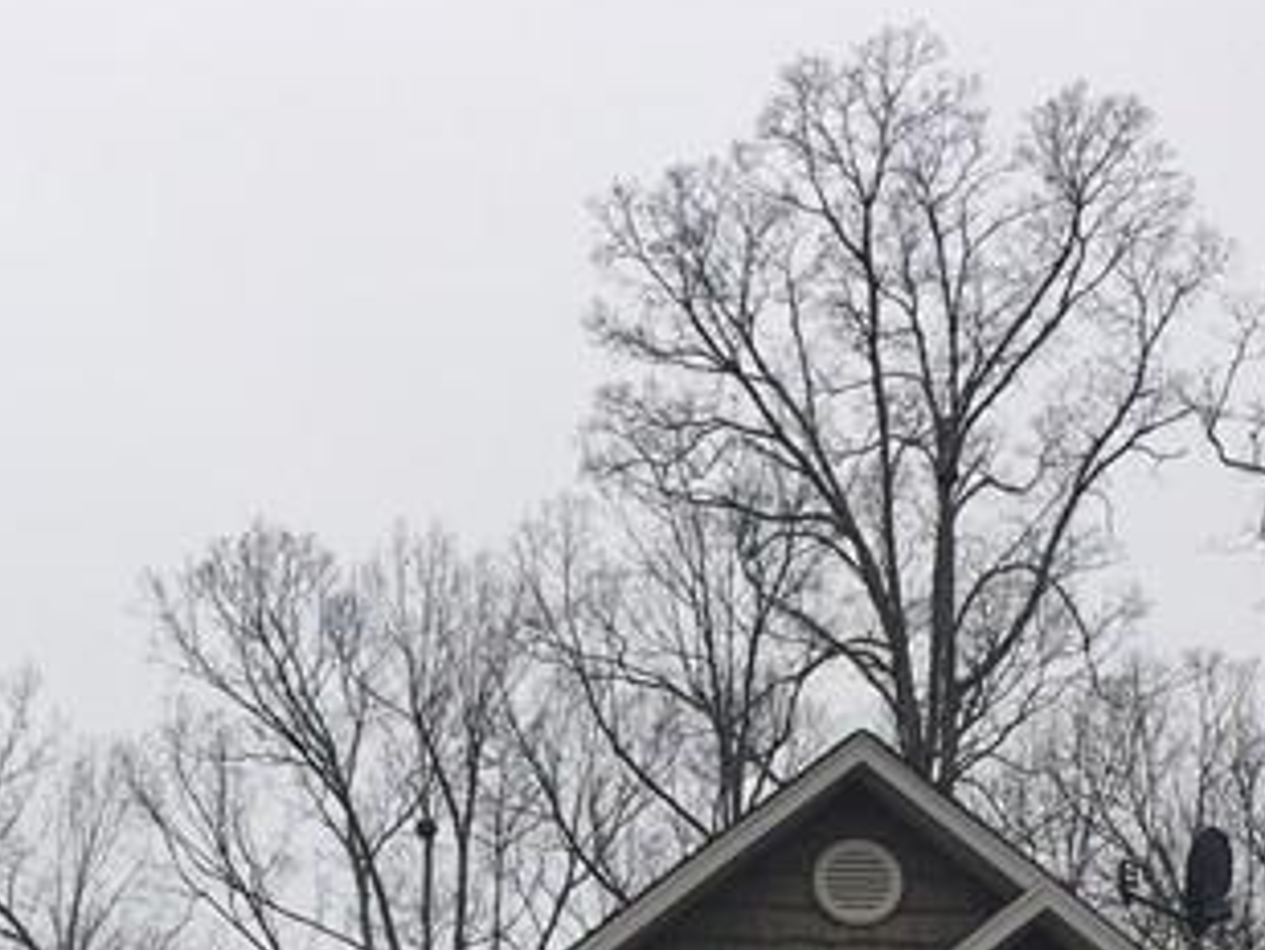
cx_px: 639
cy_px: 1417
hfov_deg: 20.4
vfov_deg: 14.4
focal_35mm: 96
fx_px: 3510
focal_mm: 4.15
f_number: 2.2
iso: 32
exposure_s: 1/2639
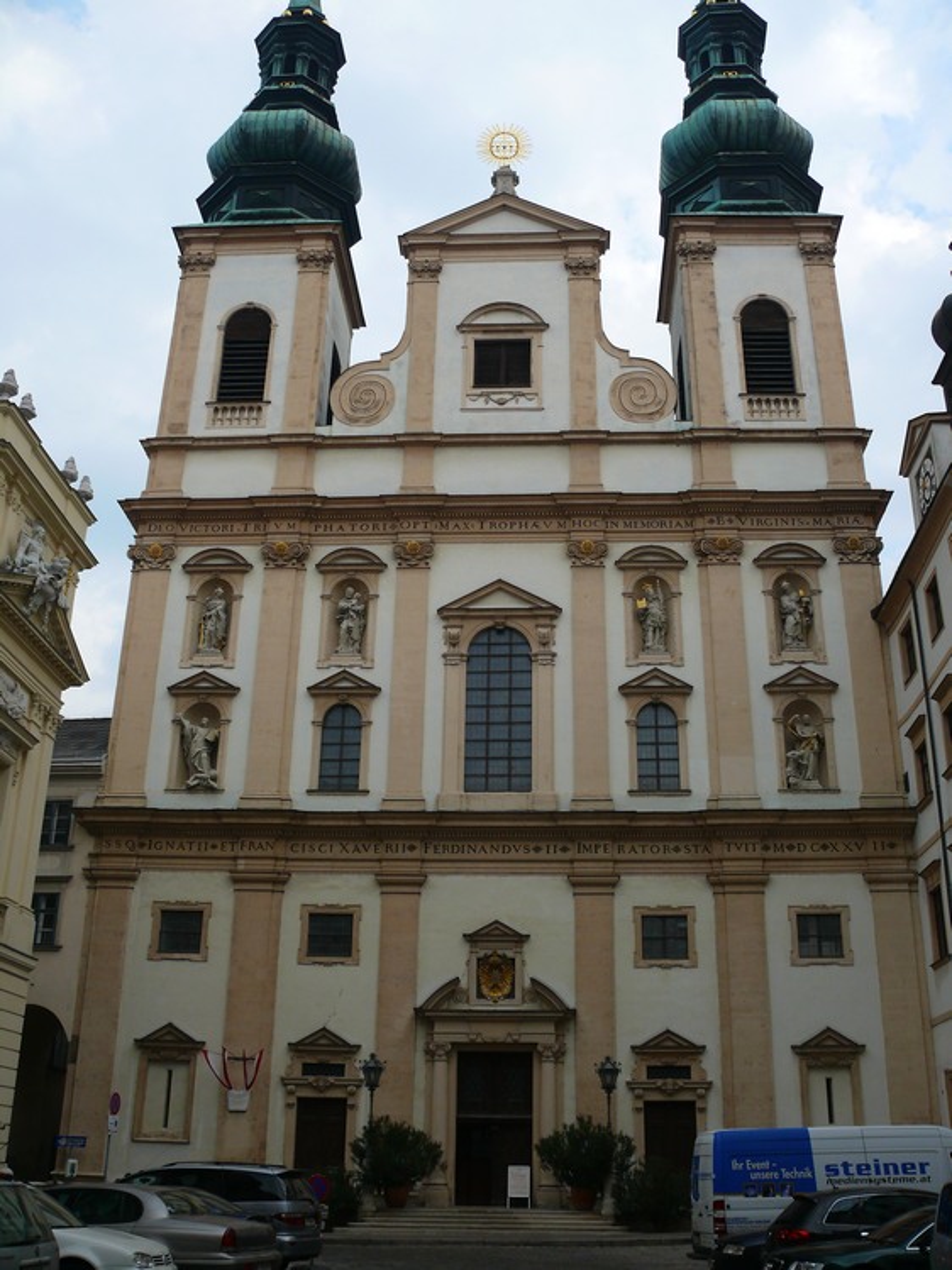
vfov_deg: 52.6
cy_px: 635
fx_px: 1284
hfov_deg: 40.7
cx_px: 476
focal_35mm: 35
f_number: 4
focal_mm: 7.4
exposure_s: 1/200
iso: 100
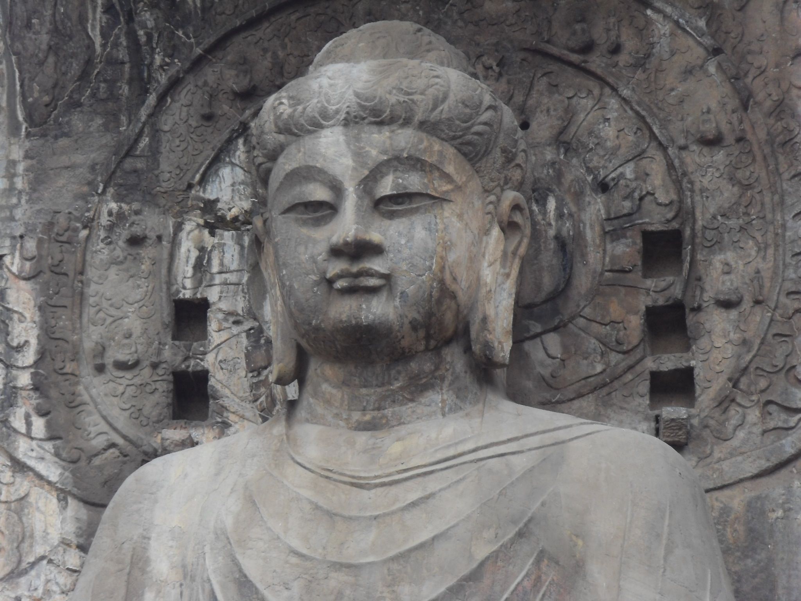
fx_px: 2707
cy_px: 300
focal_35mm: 117
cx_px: 400
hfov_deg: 16.8
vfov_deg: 12.7
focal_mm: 19.8
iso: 160
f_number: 4.5
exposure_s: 1/90
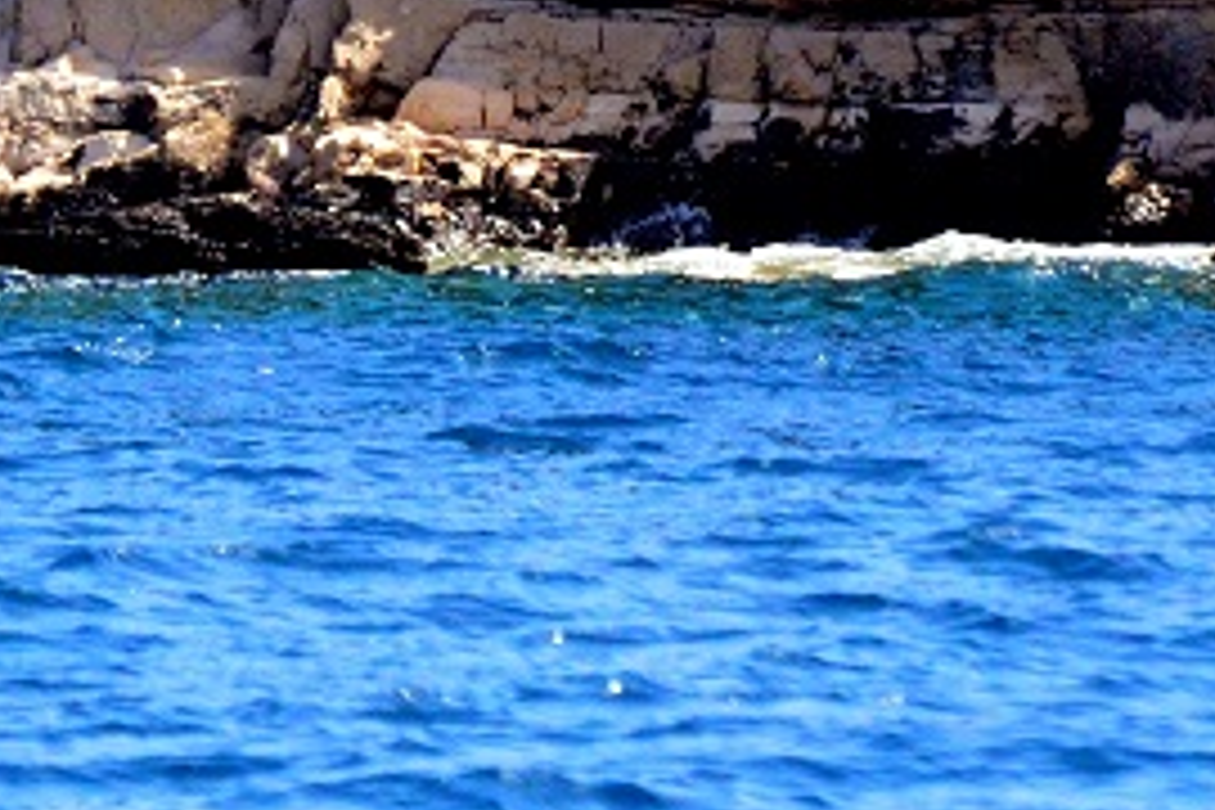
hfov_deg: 1.6
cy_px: -200
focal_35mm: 1274
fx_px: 42994
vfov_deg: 1.1
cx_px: 529
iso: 2800
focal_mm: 230
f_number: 5.3
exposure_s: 1/8000
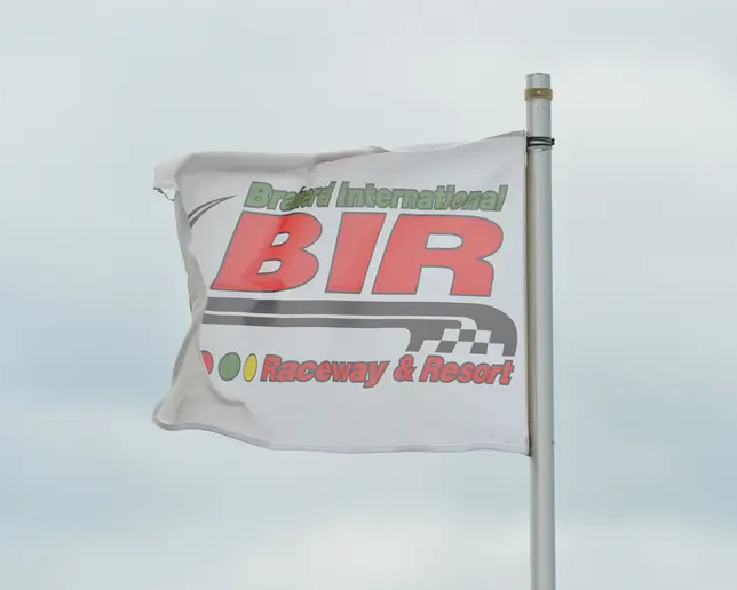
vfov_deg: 3.4
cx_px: 411
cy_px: 295
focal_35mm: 453
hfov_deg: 4.3
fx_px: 9887
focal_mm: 400
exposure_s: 1/640
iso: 800
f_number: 8
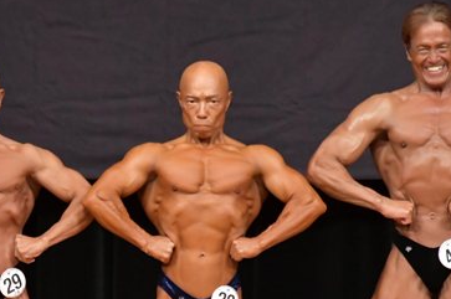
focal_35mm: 609
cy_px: 304
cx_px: 9
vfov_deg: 2.3
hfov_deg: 3.4
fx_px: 7619
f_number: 5.6
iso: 5000
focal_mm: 190
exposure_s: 1/400
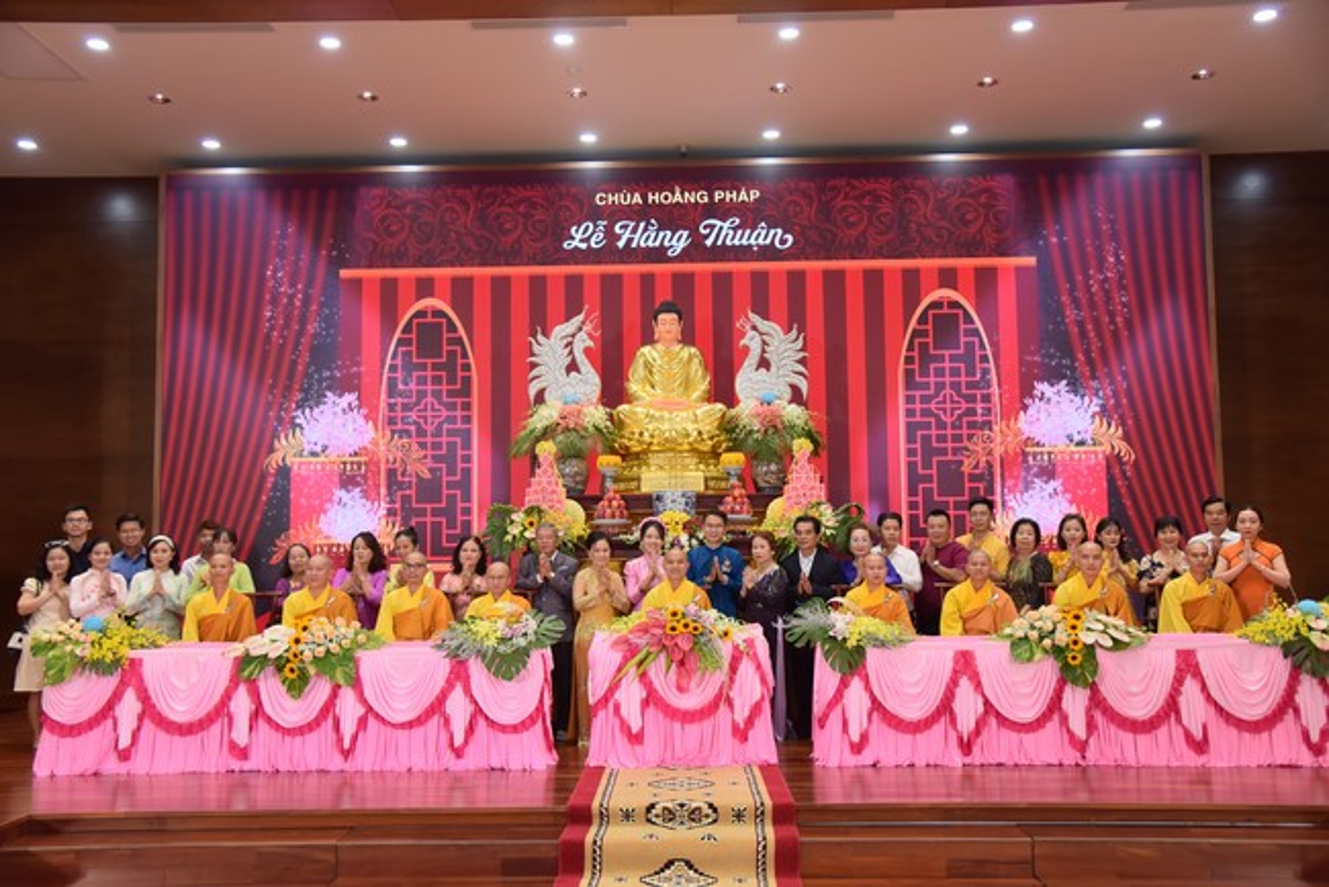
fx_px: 1293
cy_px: 444
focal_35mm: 35
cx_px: 664
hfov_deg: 54.4
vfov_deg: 37.9
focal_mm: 35
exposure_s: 1/125
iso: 1000
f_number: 5
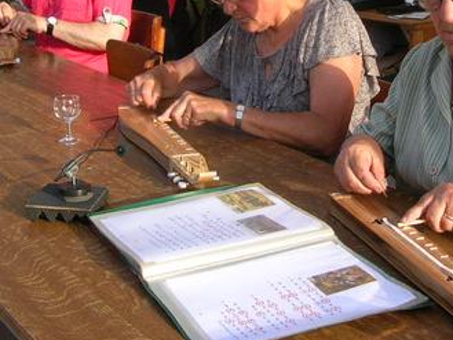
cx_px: 286
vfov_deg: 21.1
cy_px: 19
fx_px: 890
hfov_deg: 28.4
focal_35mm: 68
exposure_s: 1/280
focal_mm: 5.8
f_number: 2.8
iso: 50
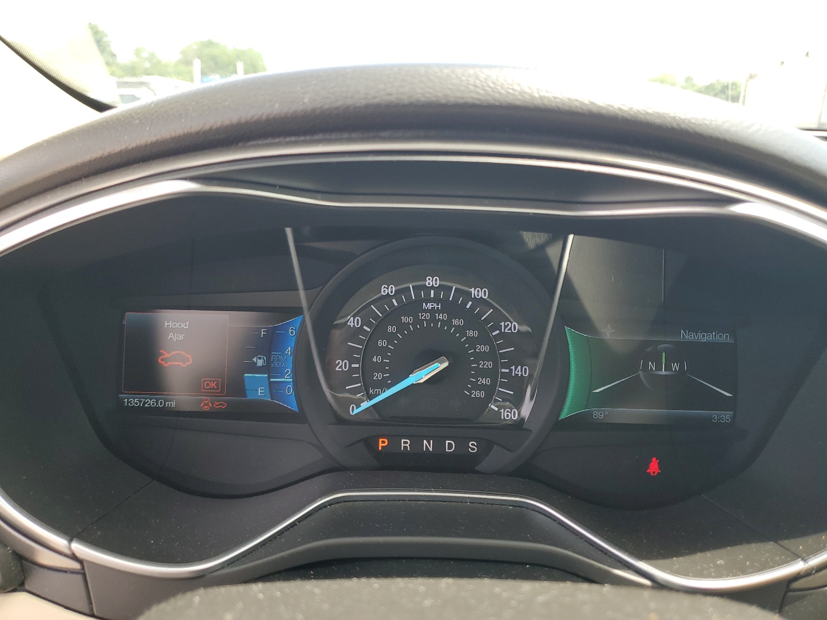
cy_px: 310
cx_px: 414
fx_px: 621
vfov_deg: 53.1
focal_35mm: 26
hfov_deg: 67.3
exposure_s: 1/217
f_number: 1.5
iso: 50
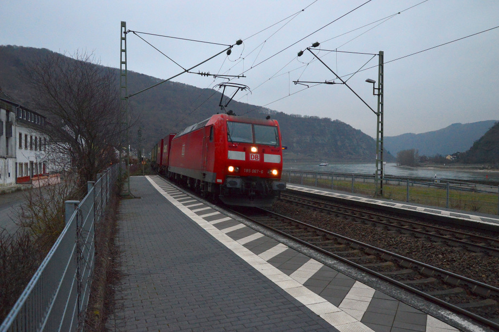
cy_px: 166
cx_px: 250
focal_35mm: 27
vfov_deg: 47.9
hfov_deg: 67.4
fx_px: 374
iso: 1600
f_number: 5.6
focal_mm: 18
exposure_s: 1/400
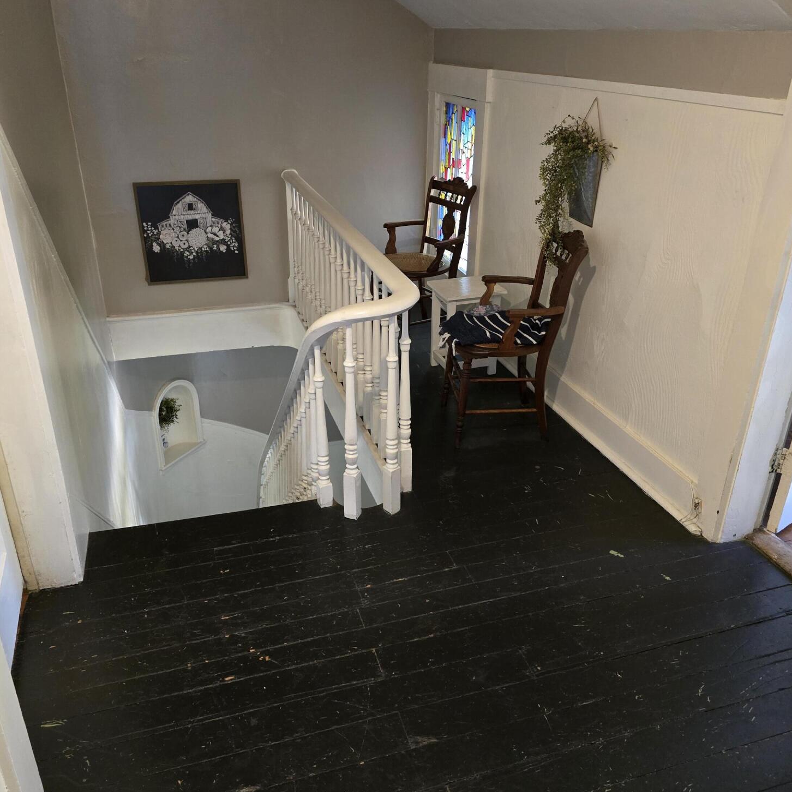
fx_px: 725
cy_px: 380
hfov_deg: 57.3
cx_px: 391
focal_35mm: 28
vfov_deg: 57.3
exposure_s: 1/60
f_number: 1.7
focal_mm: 6.3
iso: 800
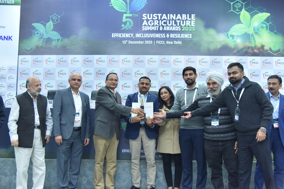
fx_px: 300
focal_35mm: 38
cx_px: 142
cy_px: 94
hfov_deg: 50.7
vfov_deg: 35.1
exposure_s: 1/100
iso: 1600
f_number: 4
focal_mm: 38
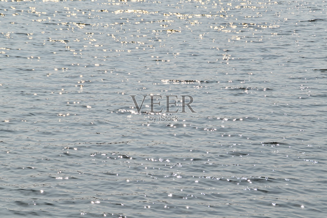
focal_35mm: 147
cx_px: 164
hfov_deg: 14.0
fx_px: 1335
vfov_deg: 9.3
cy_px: 109
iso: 100
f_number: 10
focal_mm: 98
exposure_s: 1/800
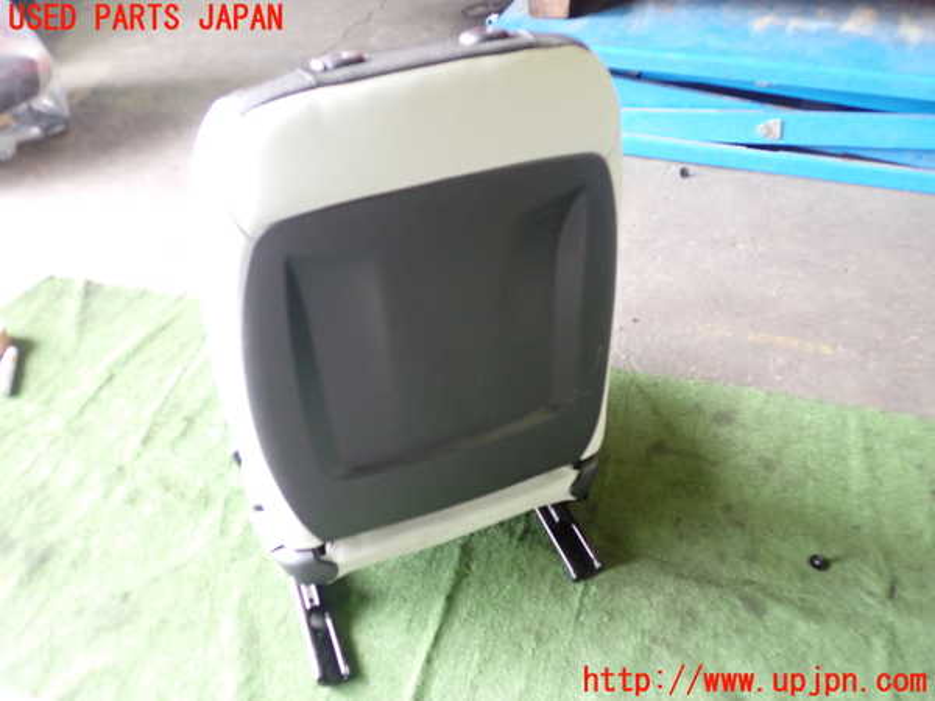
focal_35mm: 30
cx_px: 468
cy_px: 350
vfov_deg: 46.8
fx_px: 810
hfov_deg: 60.0
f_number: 2.3
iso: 500
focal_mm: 5.4
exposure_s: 1/30
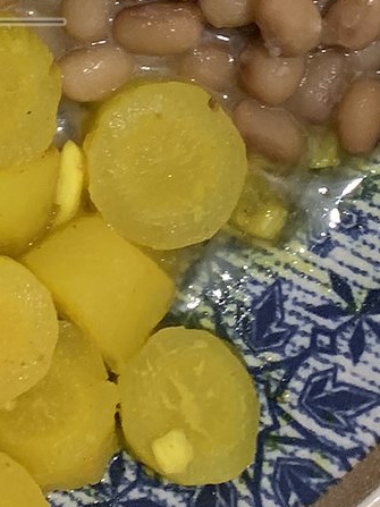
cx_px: -125
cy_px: -34
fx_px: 1362
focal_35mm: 93
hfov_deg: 15.1
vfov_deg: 20.2
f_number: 1.8
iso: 500
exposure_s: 1/30
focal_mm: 4.25
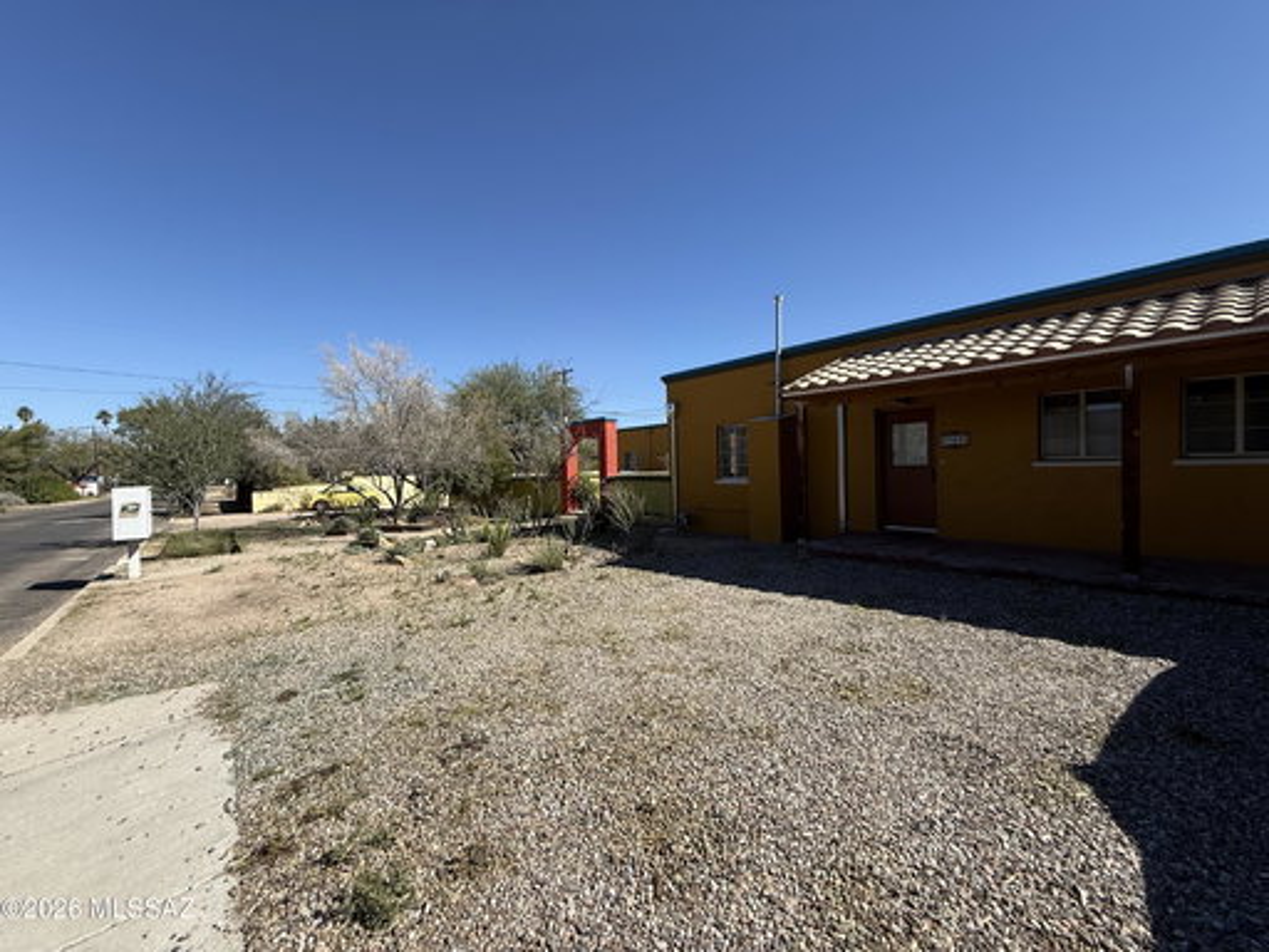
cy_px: 476
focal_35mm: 14
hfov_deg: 102.1
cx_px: 634
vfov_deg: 85.7
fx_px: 513
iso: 50
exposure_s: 1/1656
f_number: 2.2
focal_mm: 2.22
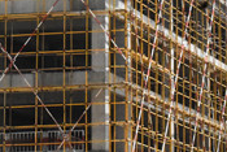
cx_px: 122
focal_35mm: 260
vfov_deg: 5.3
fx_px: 1641
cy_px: 46
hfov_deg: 7.9
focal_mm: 38
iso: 5000
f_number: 18
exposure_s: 1/1600
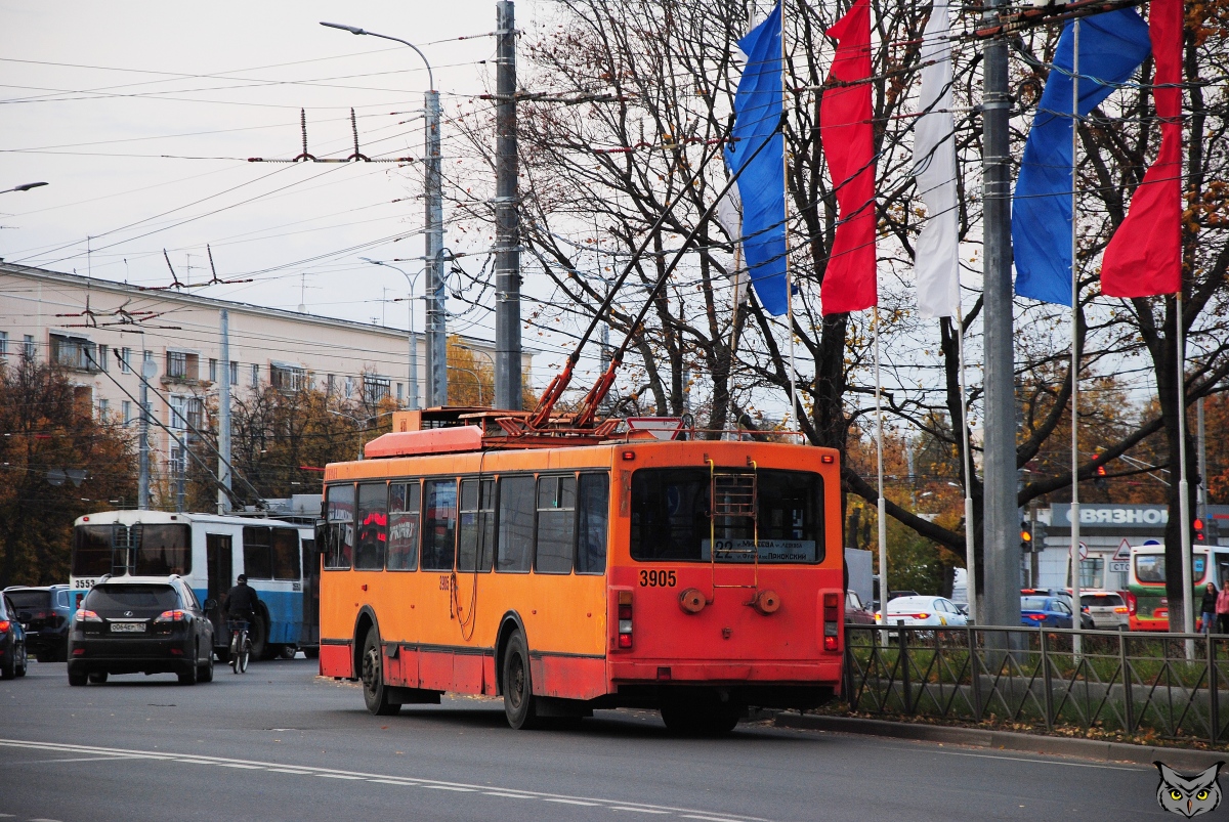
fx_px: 5024
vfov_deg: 9.4
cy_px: 411
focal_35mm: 147
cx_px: 614
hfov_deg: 13.9
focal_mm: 98
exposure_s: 1/125
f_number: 5.6
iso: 200
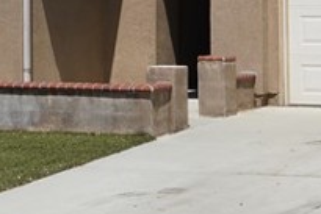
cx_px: 149
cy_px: -129
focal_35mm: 175
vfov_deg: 7.7
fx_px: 1561
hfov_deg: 11.7
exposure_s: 1/3200
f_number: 10
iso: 1600
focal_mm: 35
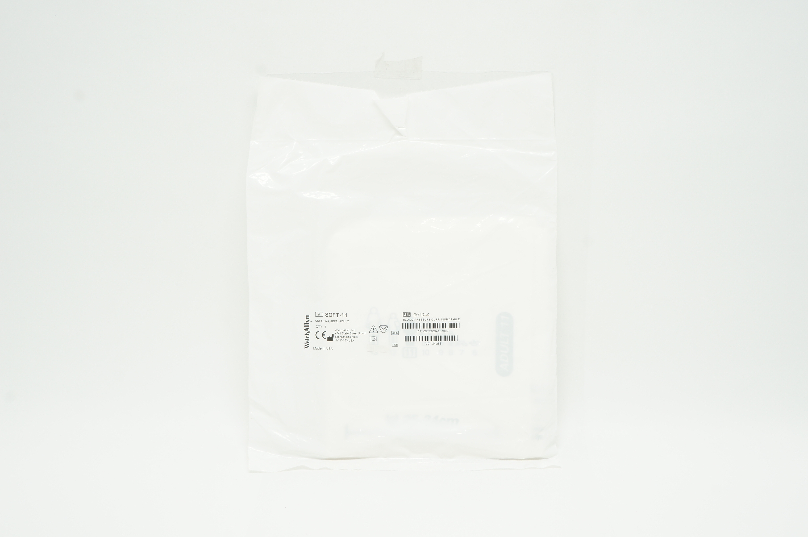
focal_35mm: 44
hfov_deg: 45.0
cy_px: 268
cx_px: 404
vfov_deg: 30.8
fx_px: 975
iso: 400
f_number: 11
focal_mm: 29
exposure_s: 1/15
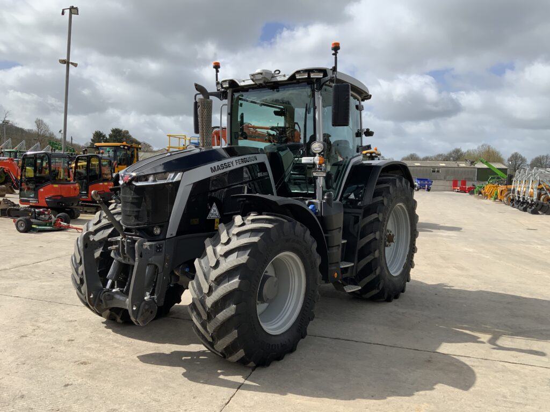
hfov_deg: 61.7
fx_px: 461
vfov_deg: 48.2
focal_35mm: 29
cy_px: 206
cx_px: 275
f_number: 1.8
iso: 16
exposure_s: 1/2320
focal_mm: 3
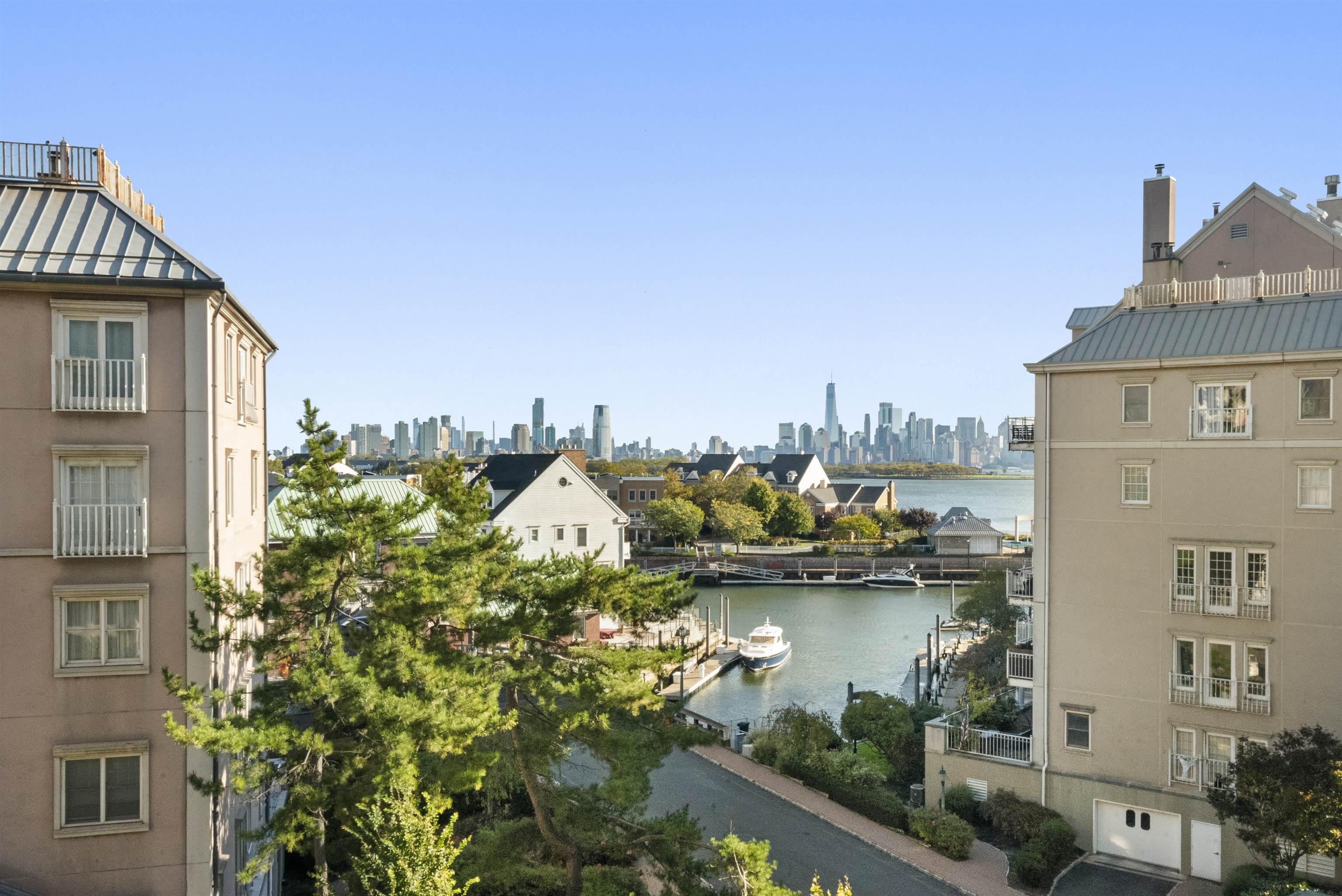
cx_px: 671
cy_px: 448
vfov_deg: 43.6
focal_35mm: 30
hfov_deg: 61.9
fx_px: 1119
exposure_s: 1/1000
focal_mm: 30
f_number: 22
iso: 5000
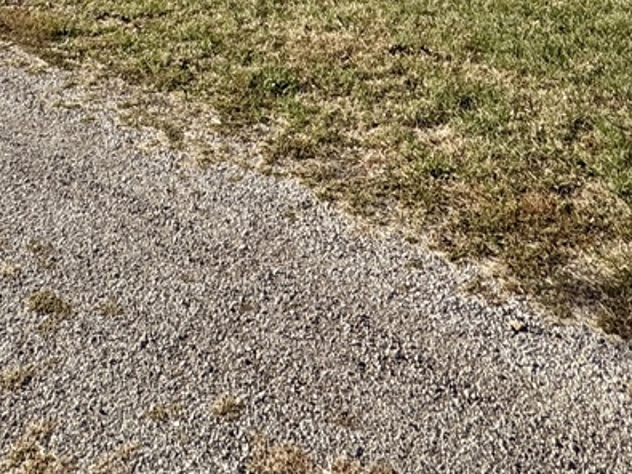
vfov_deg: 22.1
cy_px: -288
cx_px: 144
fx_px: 931
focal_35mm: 51
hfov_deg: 36.5
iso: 50
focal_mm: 2.22
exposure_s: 1/1832
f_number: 2.2
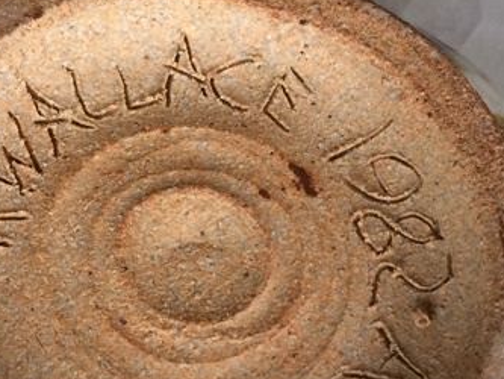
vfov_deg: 18.1
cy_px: 298
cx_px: 250
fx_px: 1180
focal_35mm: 81
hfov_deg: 24.1
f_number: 2.2
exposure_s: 1/30
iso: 100
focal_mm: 4.12
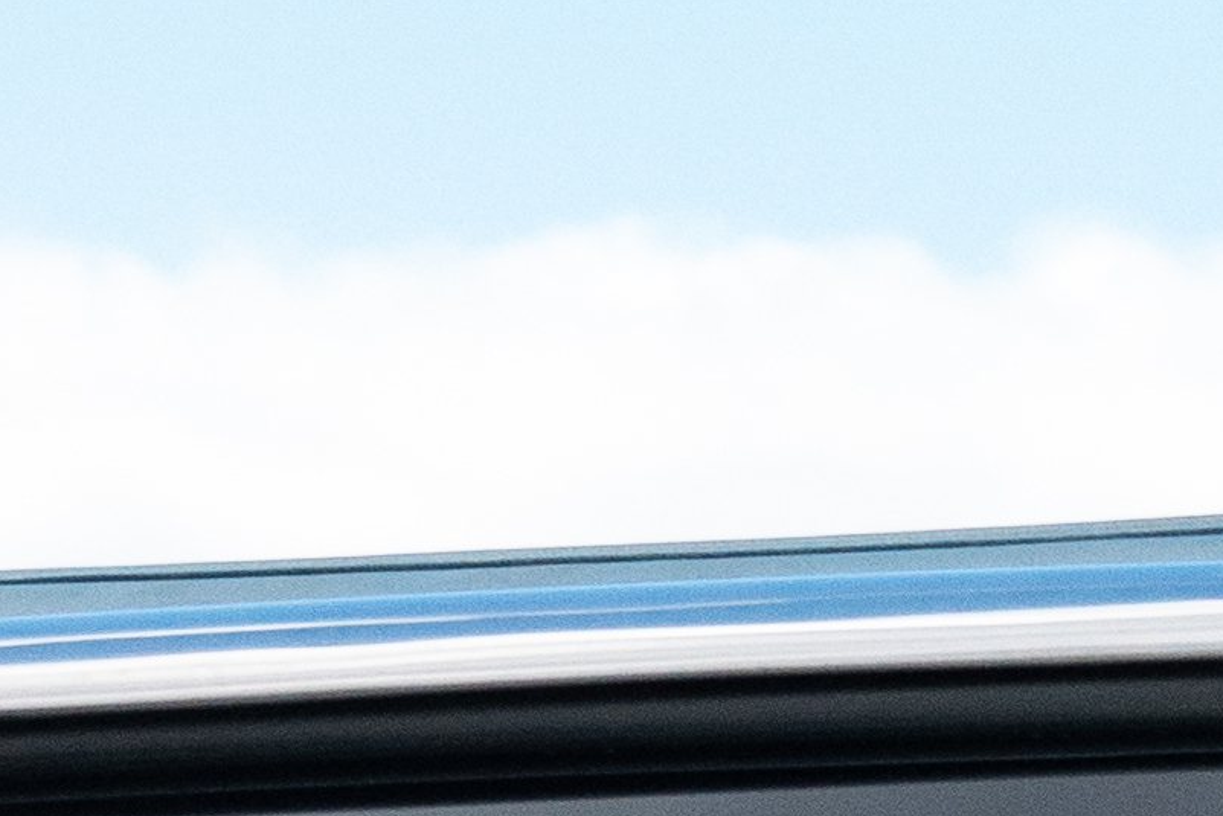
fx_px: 15765
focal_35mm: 464
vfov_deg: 2.9
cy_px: 1774
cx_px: 2656
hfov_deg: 4.4
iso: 400
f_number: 5
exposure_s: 1/1000
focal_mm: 24.79
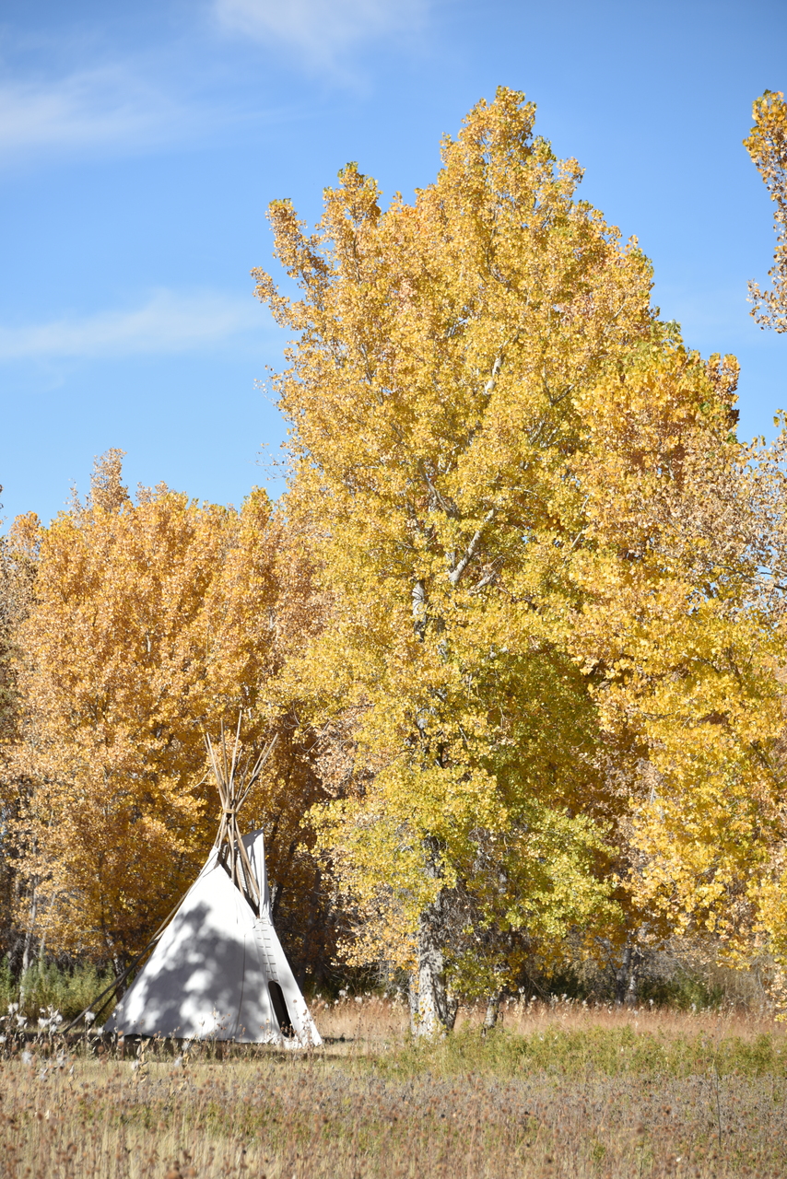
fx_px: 5571
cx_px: 394
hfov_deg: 8.1
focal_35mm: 170
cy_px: 590
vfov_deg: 12.1
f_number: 6.3
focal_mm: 170
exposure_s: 1/400
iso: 100
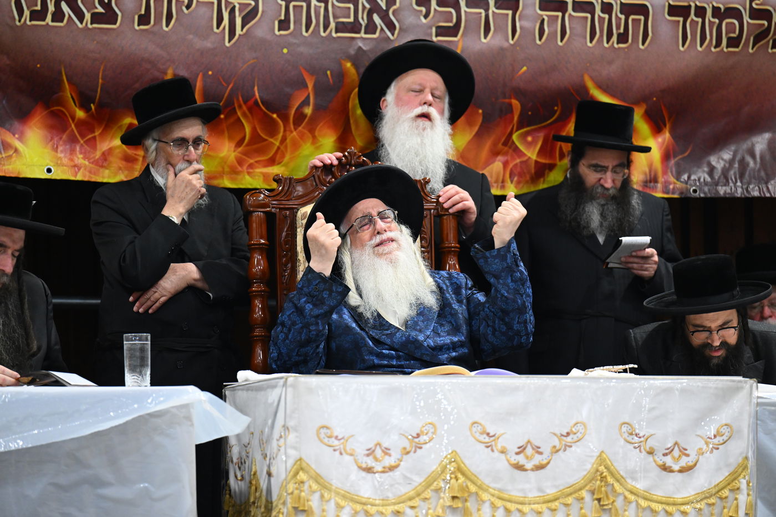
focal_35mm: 200
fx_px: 4310
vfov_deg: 6.9
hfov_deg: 10.3
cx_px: 388
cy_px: 258
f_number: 3.2
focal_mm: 200
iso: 2500
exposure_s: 1/200
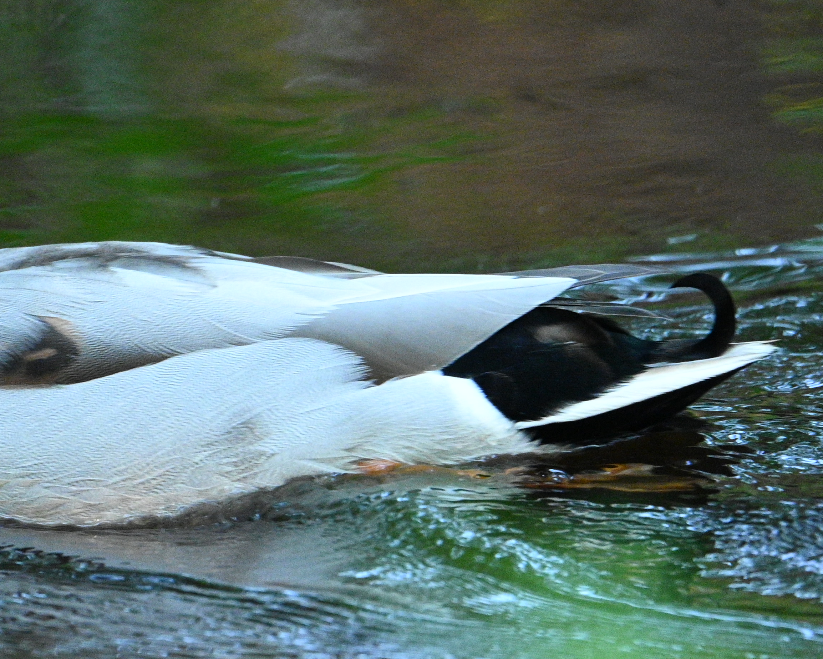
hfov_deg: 1.9
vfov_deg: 1.5
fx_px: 24555
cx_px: 42
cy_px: 166
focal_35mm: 1008
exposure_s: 1/640
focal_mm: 410
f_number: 6.3
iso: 10000
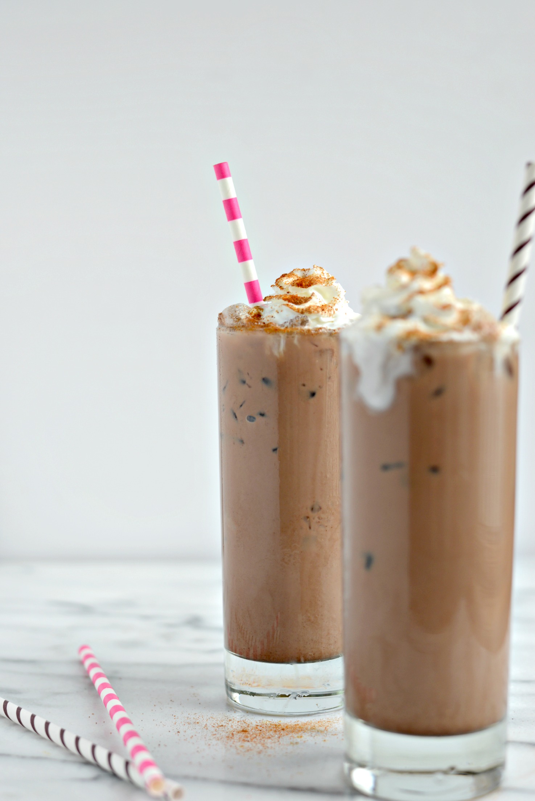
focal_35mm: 50
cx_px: 268
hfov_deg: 27.0
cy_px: 400
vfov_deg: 39.6
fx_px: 1114
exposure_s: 1/250
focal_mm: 50
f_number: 3.5
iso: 220
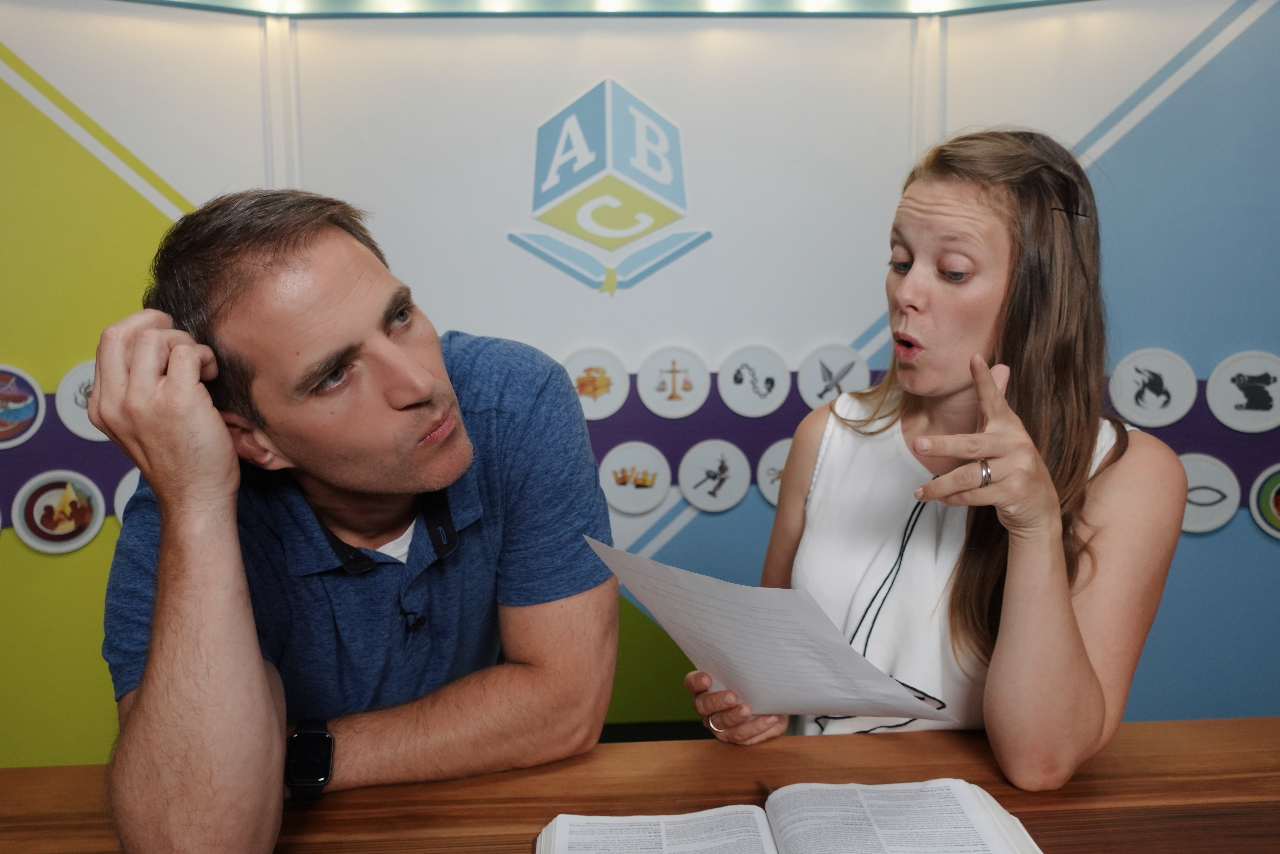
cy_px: 427
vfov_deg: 45.0
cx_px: 640
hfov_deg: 63.7
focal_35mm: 29
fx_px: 1031
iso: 800
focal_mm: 11.3
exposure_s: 1/100
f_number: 2.8
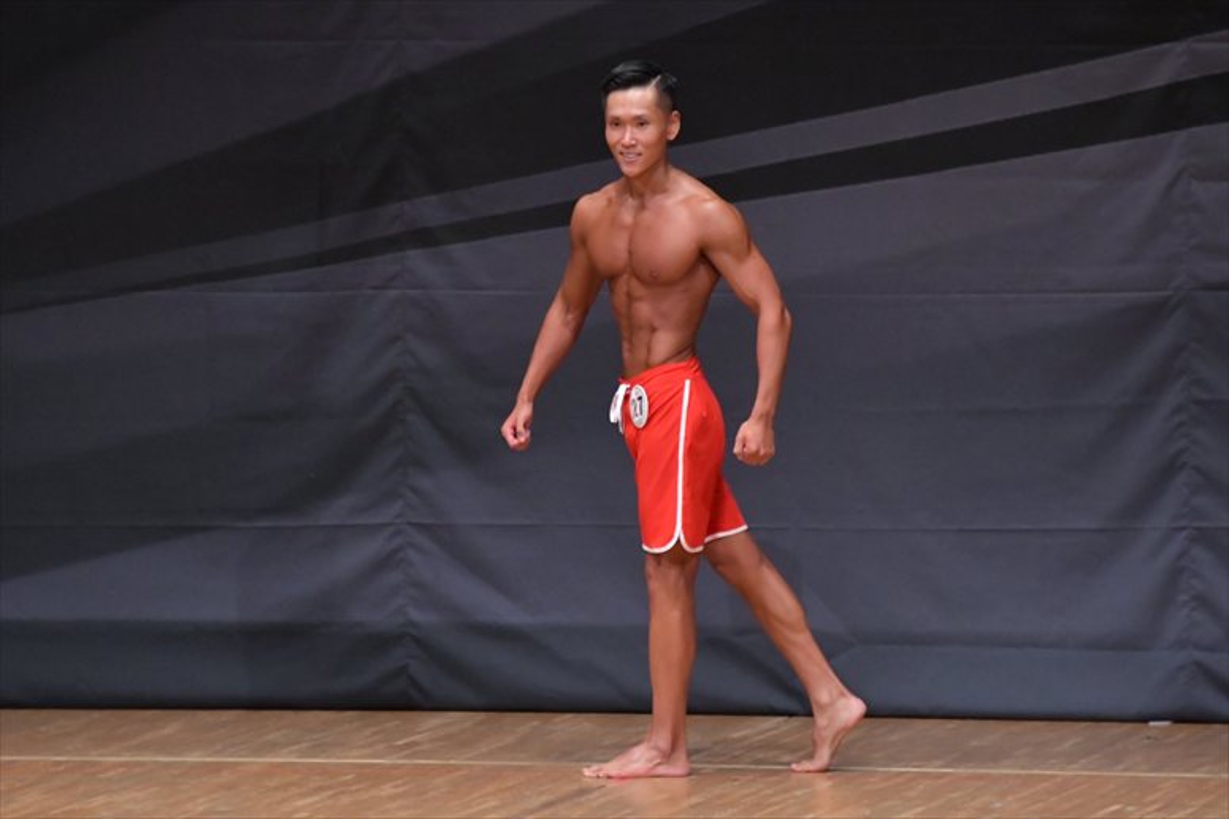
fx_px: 11772
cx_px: 614
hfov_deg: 6.0
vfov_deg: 4.0
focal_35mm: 345
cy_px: 410
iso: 6400
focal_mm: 230
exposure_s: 1/400
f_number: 5.6
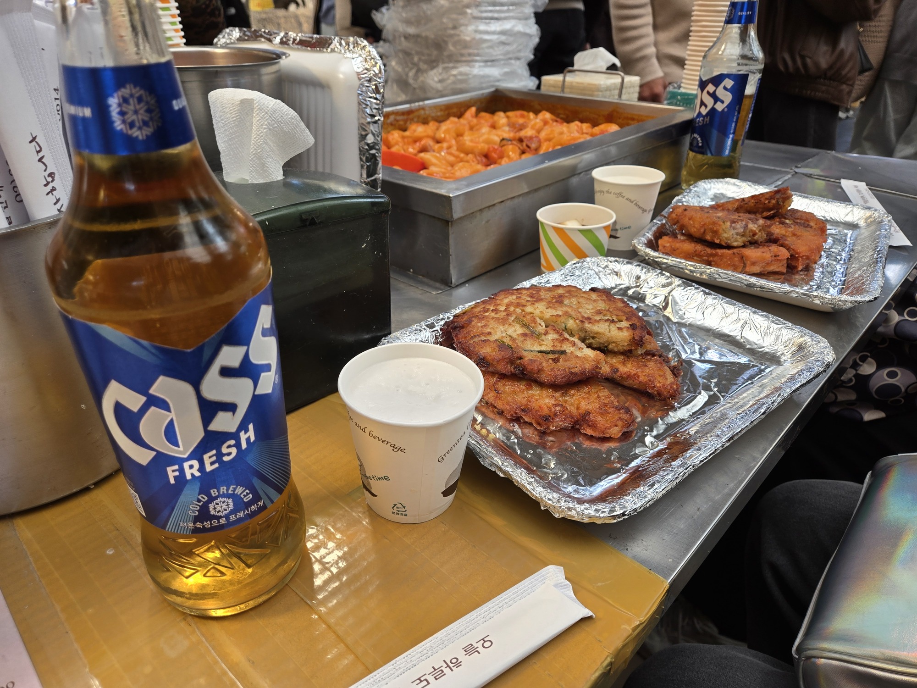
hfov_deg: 73.9
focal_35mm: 23
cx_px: 458
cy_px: 344
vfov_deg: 58.9
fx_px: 609
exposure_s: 1/120
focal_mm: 5.4
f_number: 1.8
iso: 40
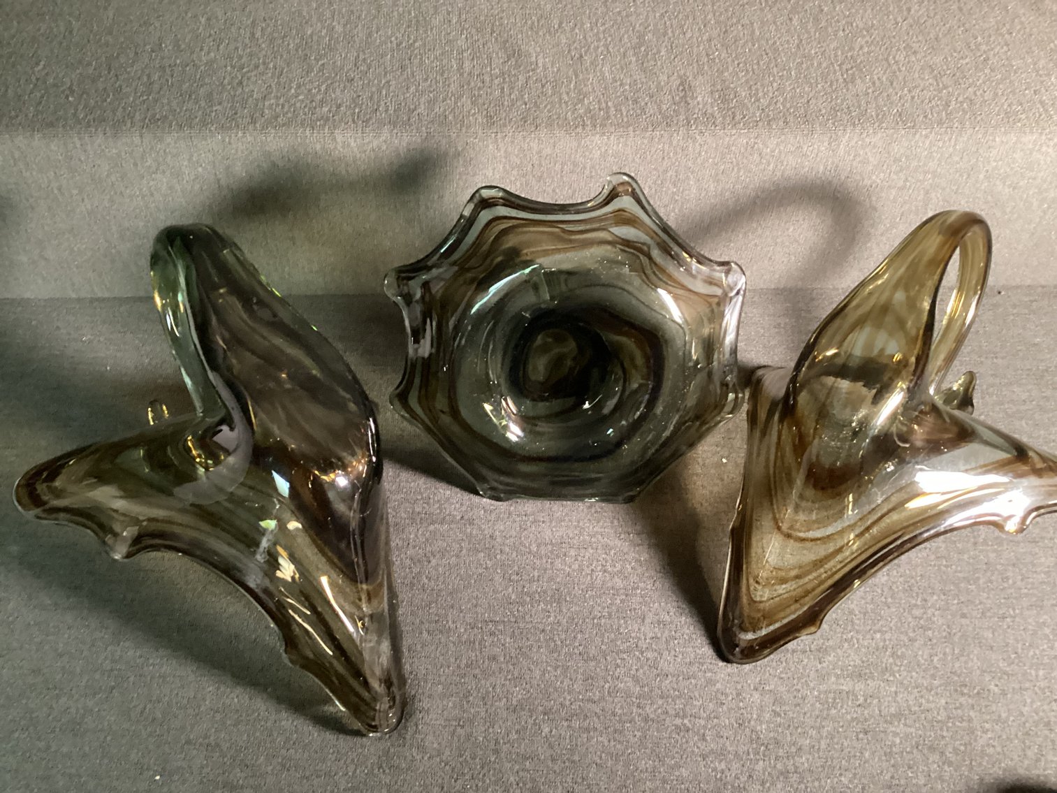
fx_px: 947
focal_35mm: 31
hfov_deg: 58.3
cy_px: 396
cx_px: 528
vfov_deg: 45.4
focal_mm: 3.3
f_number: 2.4
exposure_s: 1/30
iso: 640
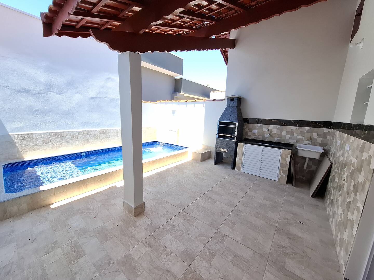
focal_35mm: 13
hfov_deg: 106.2
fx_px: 140
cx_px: 187
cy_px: 140
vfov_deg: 89.9
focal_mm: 1.74
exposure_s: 1/198
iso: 40
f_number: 2.2
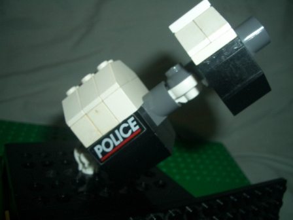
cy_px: 110
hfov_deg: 52.6
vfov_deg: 40.7
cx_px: 146
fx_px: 296
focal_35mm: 35
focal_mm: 5.8
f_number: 4.3
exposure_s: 1/60
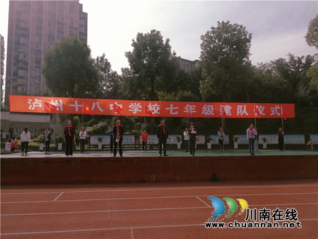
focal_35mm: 27
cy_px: 120
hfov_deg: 65.3
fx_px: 248
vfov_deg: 51.4
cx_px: 159
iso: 50
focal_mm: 3.95
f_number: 2.2
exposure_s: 1/1996
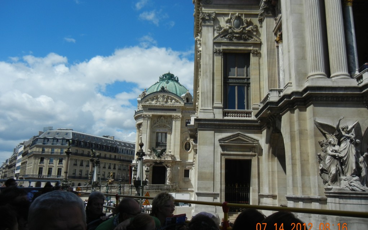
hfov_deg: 59.7
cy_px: 118
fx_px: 321
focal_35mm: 32
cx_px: 185
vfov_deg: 39.4
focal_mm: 5.4
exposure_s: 1/700
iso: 160
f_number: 7
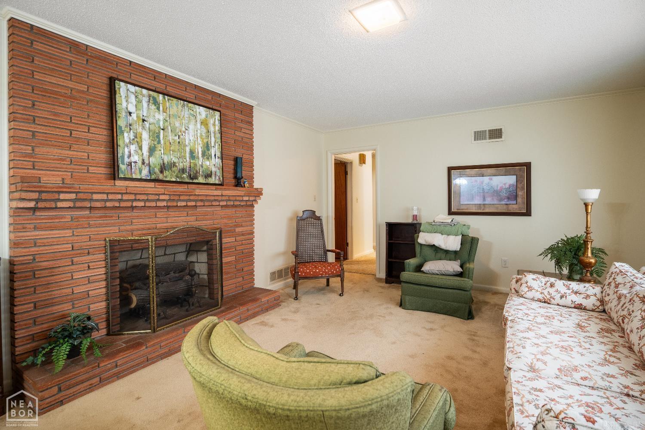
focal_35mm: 16
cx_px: 322
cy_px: 215
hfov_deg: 96.7
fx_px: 287
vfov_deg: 73.7
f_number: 5.6
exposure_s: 1/10
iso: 1250
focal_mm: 16
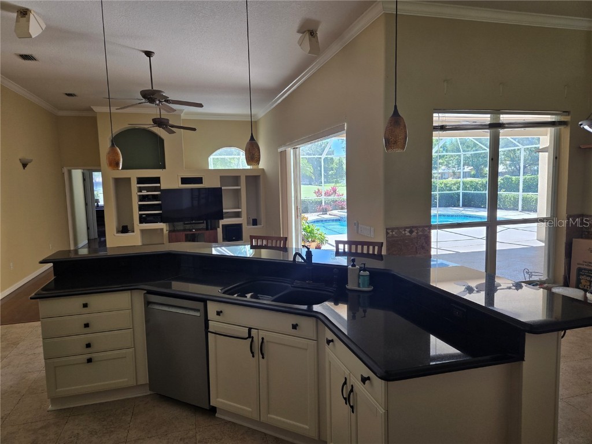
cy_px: 222
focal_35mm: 23
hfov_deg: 73.9
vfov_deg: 58.9
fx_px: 393
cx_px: 296
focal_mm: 5.4
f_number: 1.8
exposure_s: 1/120
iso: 50
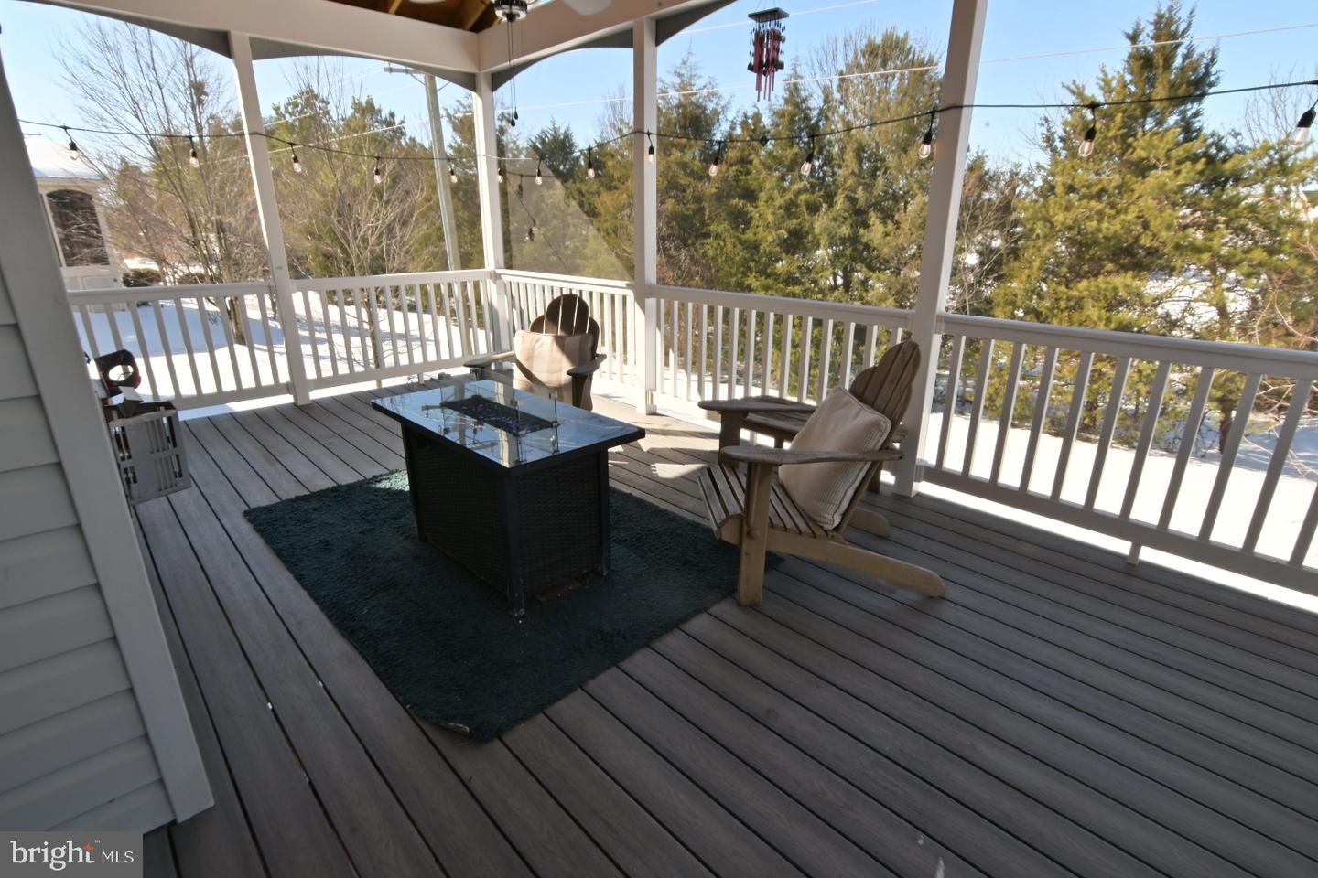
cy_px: 439
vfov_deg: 73.7
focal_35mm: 16
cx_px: 659
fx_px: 586
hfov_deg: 96.7
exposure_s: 1/13
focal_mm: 11
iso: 200
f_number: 22
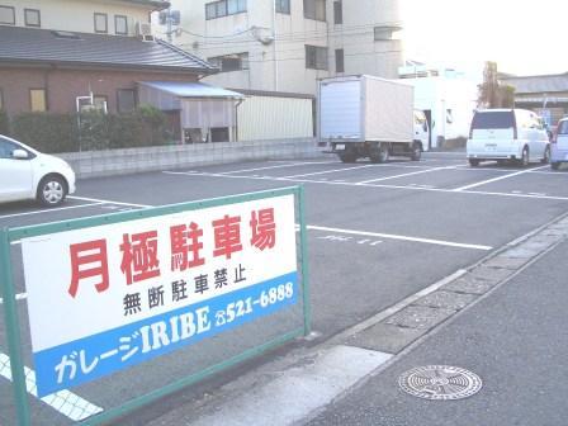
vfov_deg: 40.7
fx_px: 574
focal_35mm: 35
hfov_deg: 52.6
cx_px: 284
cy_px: 213
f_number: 4.3
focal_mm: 5.8
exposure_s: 1/100
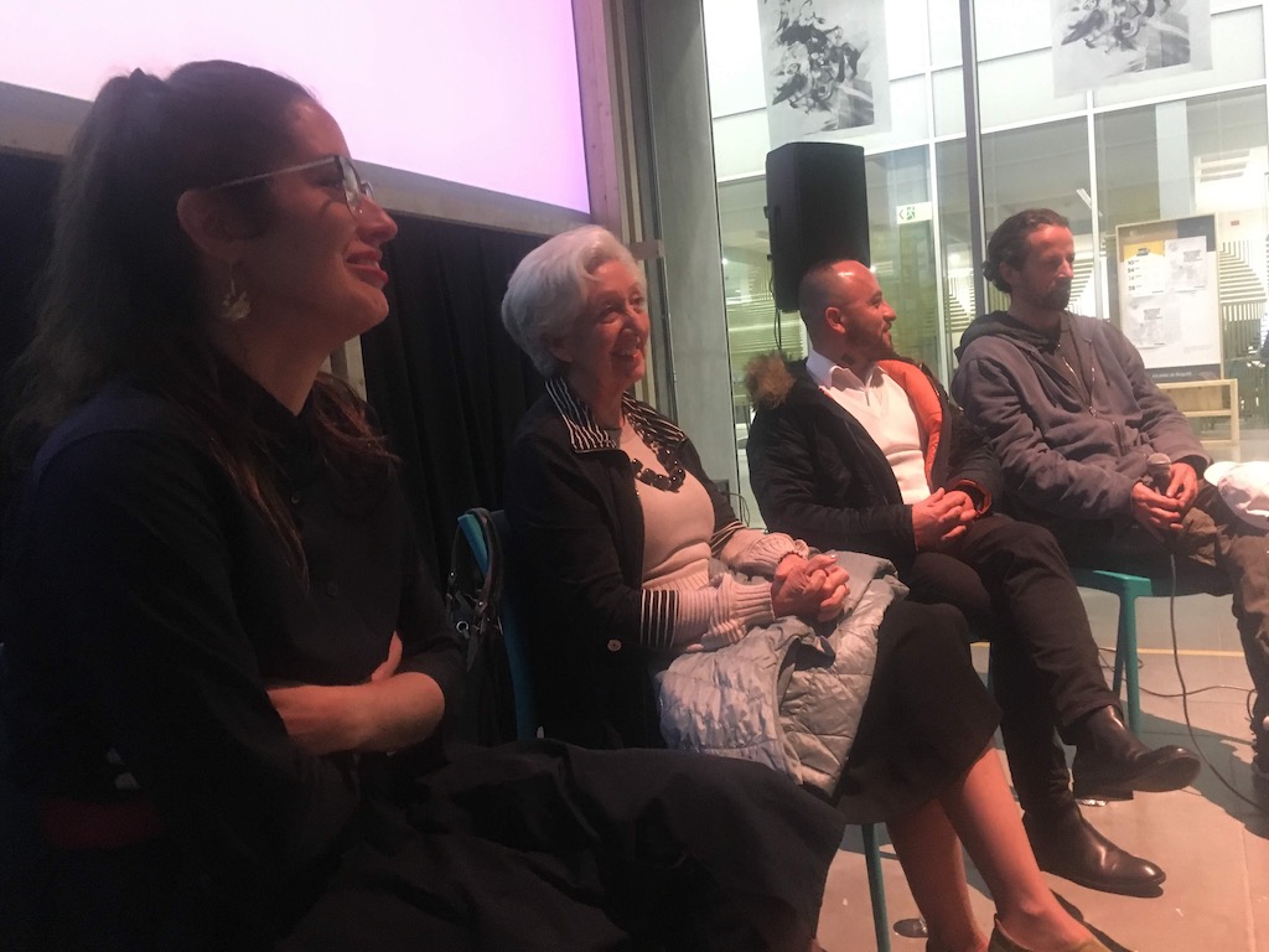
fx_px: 1063
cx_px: 634
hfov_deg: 61.7
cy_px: 476
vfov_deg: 48.2
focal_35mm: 29
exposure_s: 1/15
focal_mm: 4.15
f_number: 2.2
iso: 250
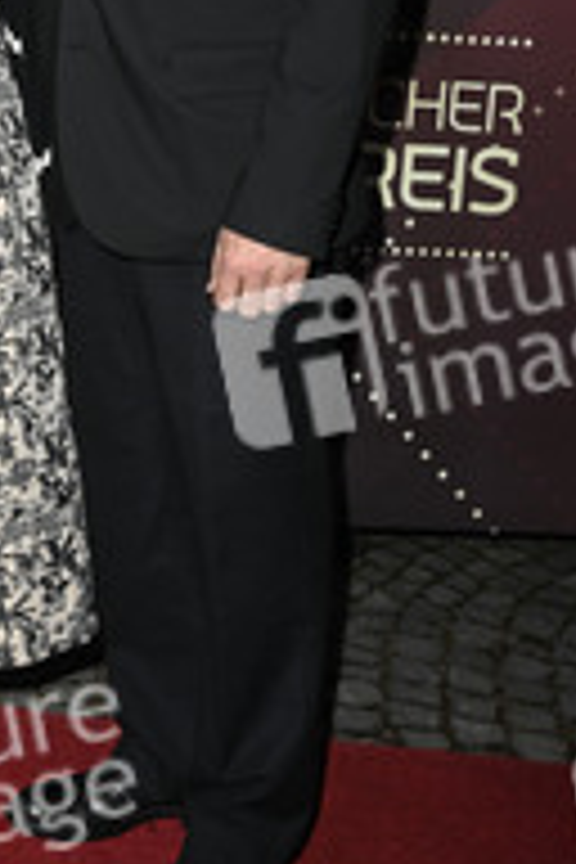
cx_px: 36
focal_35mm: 79
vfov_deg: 25.0
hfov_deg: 17.0
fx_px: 1896
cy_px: 117
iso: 800
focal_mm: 38
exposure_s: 1/160
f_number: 5.6
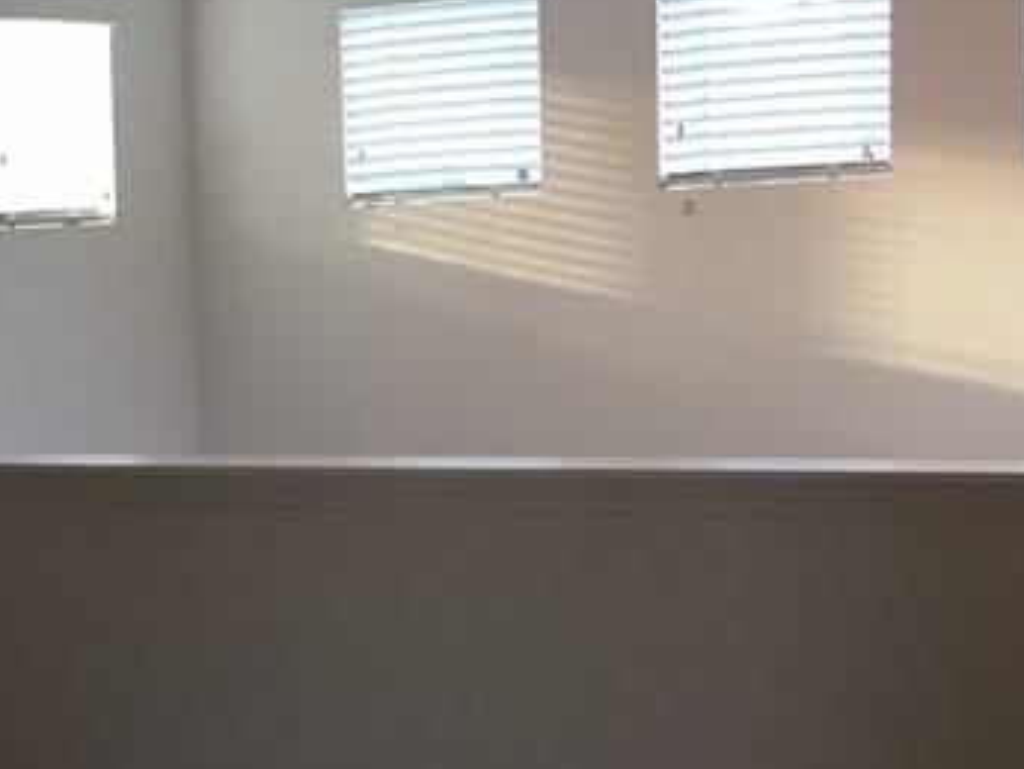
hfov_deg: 22.0
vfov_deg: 17.1
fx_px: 2545
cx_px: 39
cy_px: 597
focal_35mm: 86
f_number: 2.2
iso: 64
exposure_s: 1/30
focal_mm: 4.15
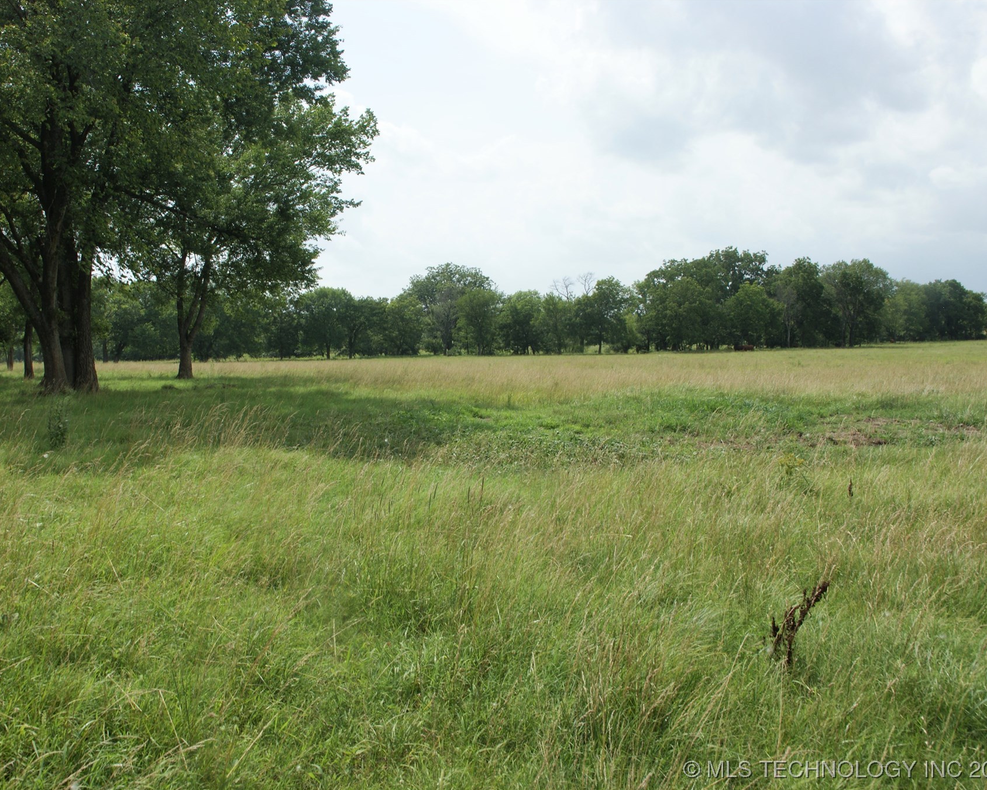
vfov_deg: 43.3
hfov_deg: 52.7
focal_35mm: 34
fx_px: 993
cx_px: 427
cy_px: 395
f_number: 10
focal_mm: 20
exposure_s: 1/200
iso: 100
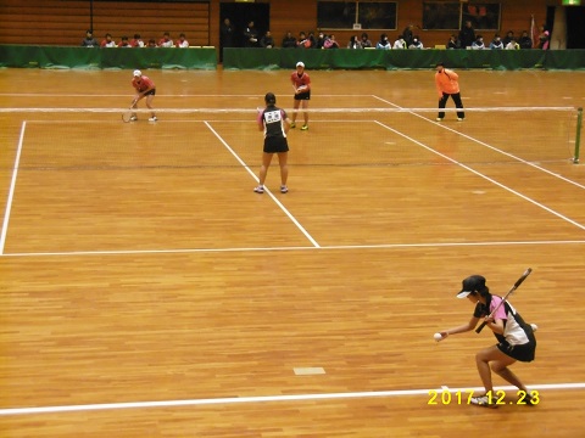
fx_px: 1318
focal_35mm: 78
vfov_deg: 18.9
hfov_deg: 25.0
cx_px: 292
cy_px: 219
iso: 1600
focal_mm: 14
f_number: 4.5
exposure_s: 1/80
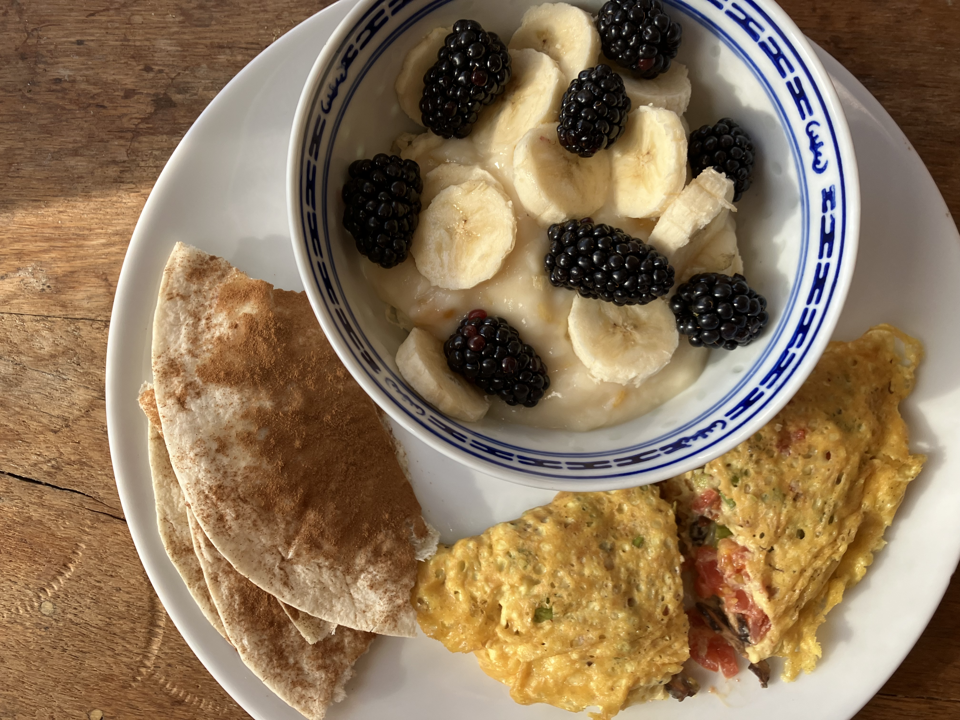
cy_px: 360
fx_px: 777
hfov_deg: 63.4
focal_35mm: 28
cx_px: 480
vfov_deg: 49.7
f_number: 1.8
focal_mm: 3.99
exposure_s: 1/121
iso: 64
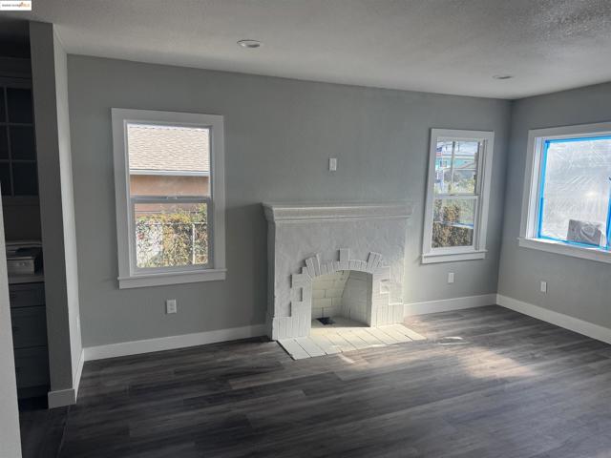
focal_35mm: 24
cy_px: 229
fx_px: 424
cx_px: 306
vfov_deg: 56.8
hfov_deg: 71.6
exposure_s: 1/474
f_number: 1.78
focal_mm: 6.76
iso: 80
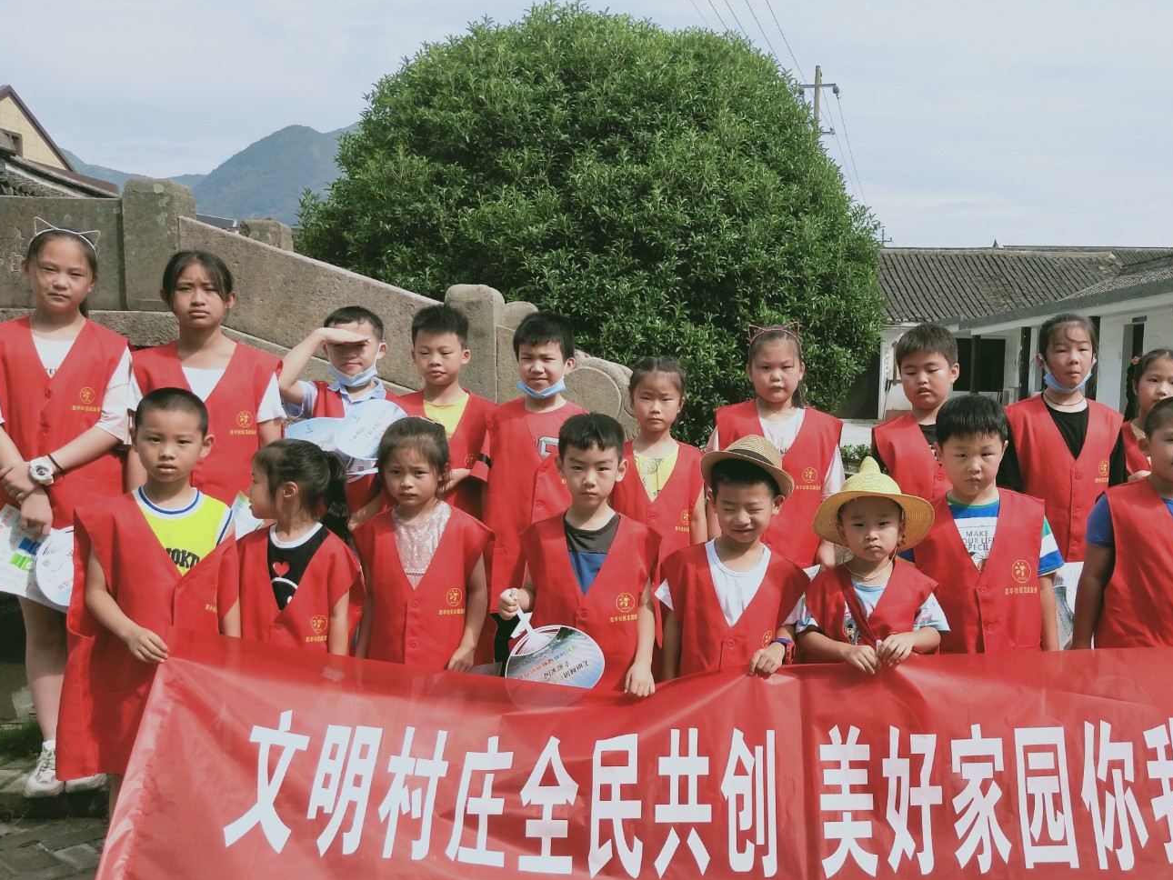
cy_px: 497
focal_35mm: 31
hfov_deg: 57.7
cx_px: 720
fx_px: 1051
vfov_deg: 45.4
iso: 67
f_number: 1.7
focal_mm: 4.28
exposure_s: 1/1557
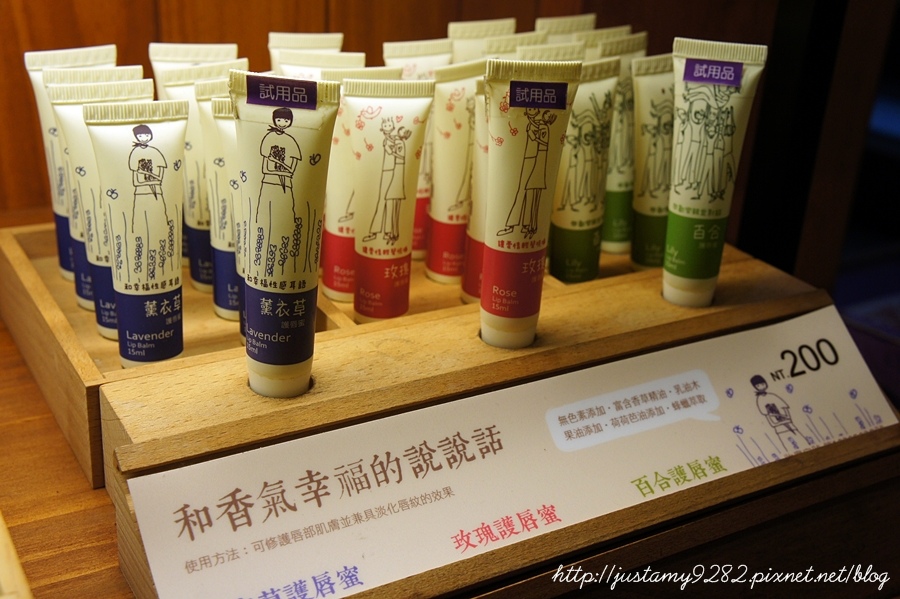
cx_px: 450
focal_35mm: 45
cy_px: 300
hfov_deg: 43.6
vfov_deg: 29.8
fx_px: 1124
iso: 500
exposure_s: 1/50
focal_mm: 30
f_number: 7.1
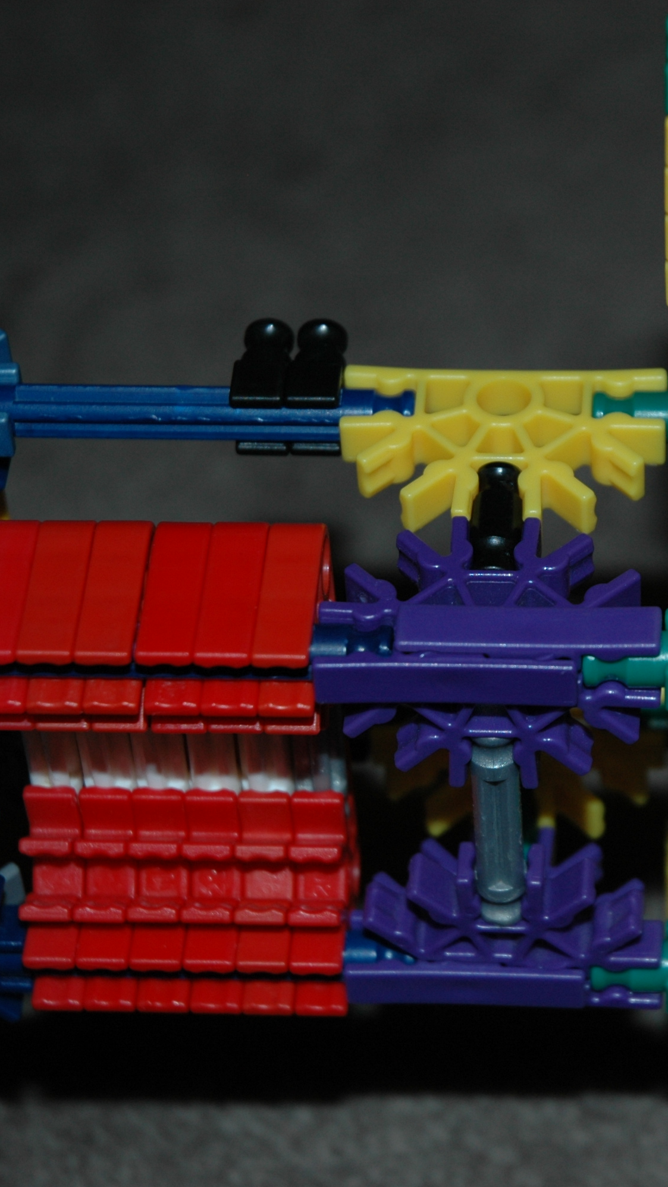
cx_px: 540
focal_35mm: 123
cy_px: 594
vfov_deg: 17.4
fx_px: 3873
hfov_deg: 9.8
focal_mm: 52
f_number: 4.5
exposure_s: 1/60
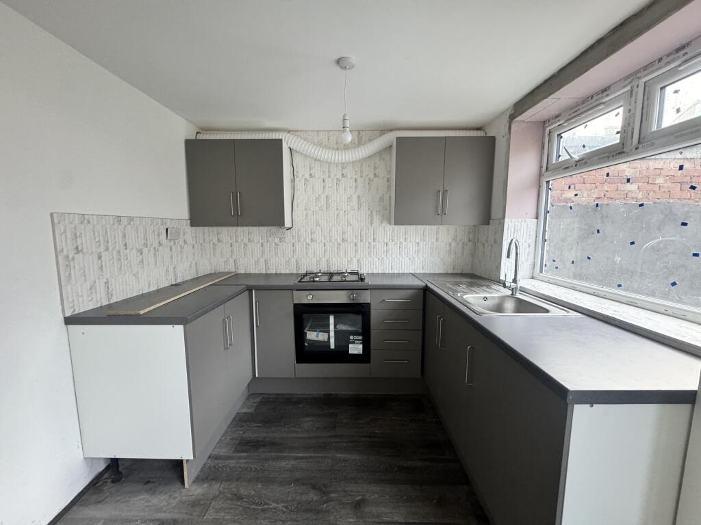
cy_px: 262
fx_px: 284
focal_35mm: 14
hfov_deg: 102.1
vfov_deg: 85.7
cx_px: 350
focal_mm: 2.22
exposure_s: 1/60
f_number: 2.2
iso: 400
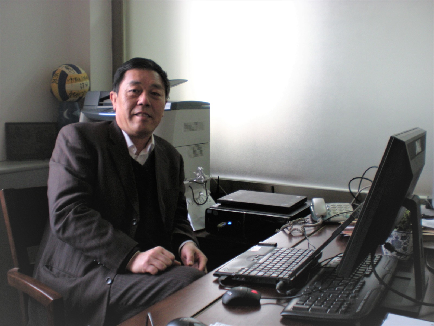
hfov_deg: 49.0
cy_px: 163
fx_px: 476
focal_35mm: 38
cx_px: 217
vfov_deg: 37.7
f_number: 3.1
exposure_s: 1/29.2
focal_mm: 6.3
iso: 200
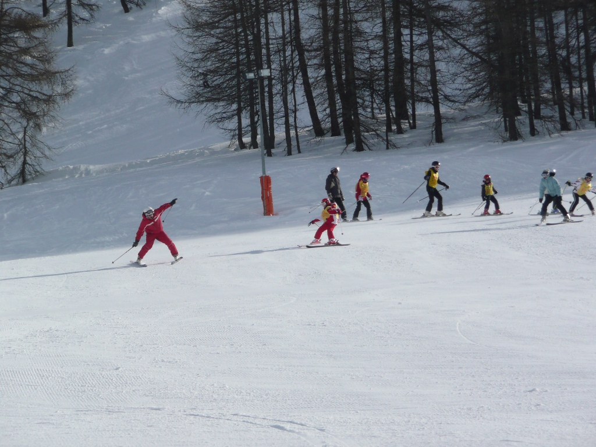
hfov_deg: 9.3
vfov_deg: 7.0
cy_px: 224
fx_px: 3650
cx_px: 298
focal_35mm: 212
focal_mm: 34.8
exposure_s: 1/250
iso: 100
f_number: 11
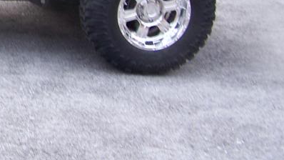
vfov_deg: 11.1
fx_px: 791
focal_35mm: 105
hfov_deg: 19.1
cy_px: -77
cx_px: -68
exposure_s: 1/40
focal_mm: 6.3
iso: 80
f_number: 2.8
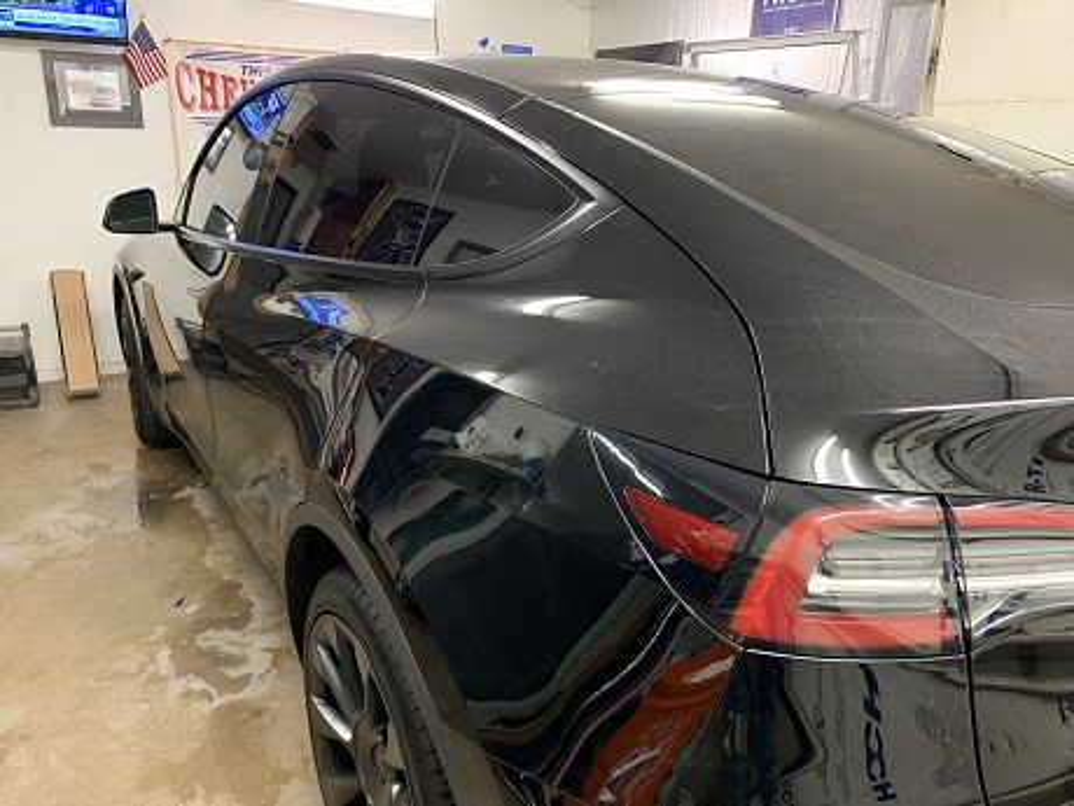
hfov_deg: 67.3
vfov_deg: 53.1
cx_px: 537
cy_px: 403
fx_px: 807
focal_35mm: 26
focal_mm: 4.25
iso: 320
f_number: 1.8
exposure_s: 1/40
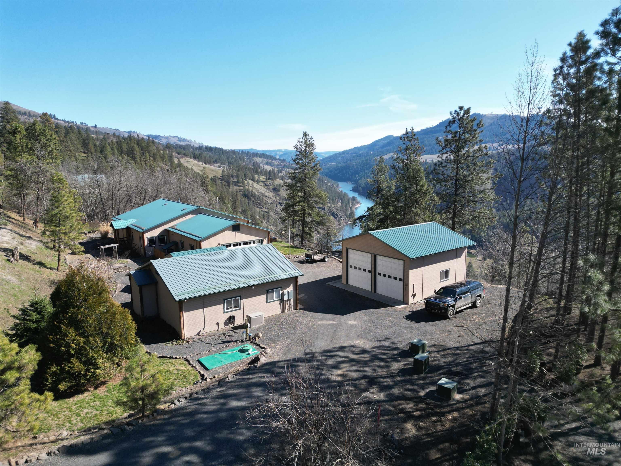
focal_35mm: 24
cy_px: 233
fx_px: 431
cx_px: 310
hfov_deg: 71.6
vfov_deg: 56.8
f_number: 1.7
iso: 120
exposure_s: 1/1600
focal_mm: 6.72
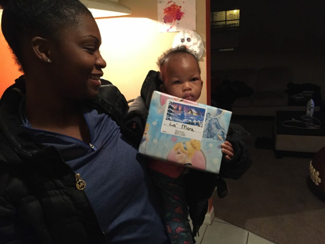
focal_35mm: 29
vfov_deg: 48.2
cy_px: 122
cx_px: 162
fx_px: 272
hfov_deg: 61.7
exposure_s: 1/15
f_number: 2.2
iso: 320
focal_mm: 4.15
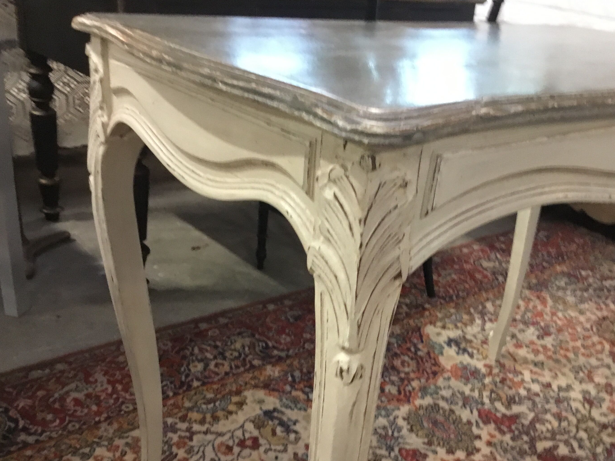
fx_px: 657
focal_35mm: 37
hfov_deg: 50.1
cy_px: 255
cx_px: 333
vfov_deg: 38.6
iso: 400
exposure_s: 1/17
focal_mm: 3.3
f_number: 2.4
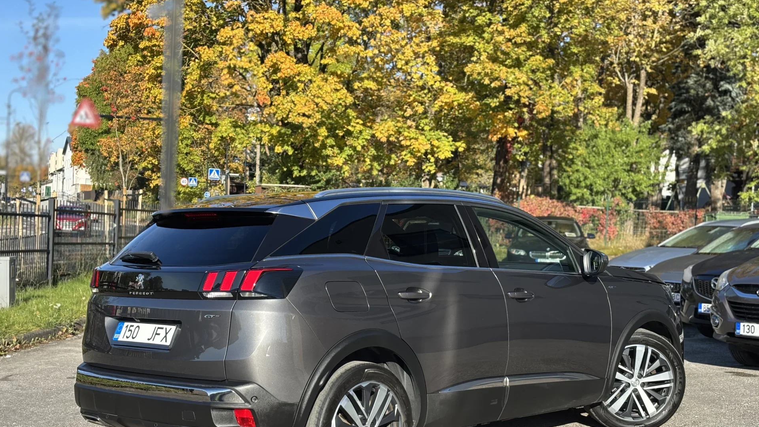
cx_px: 380
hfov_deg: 36.6
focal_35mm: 57
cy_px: 273
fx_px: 1147
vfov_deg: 21.0
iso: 32
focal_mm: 5.96
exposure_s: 1/763
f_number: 1.6
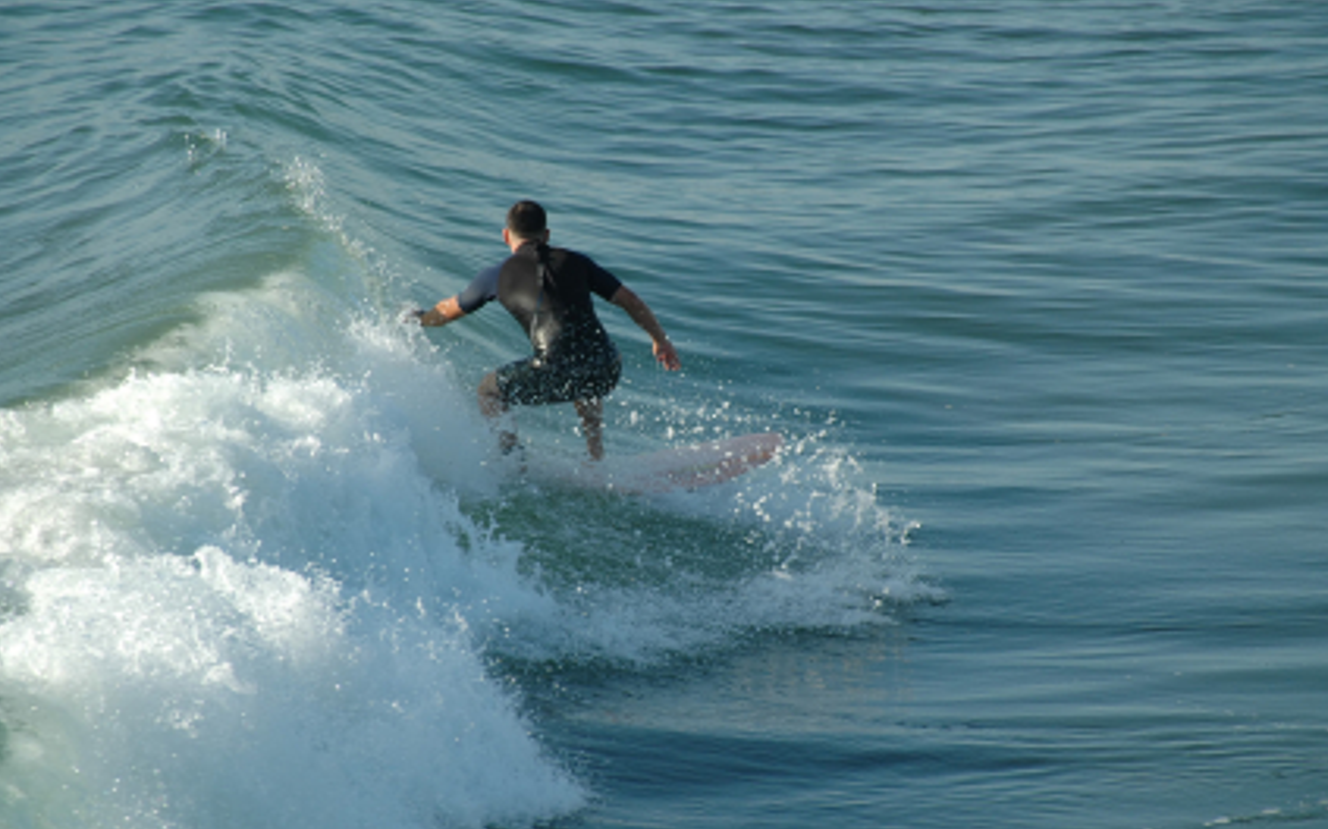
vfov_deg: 4.3
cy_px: 440
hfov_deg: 6.8
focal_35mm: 307
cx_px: 664
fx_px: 11107
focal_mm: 200
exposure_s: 1/640
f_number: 6.3
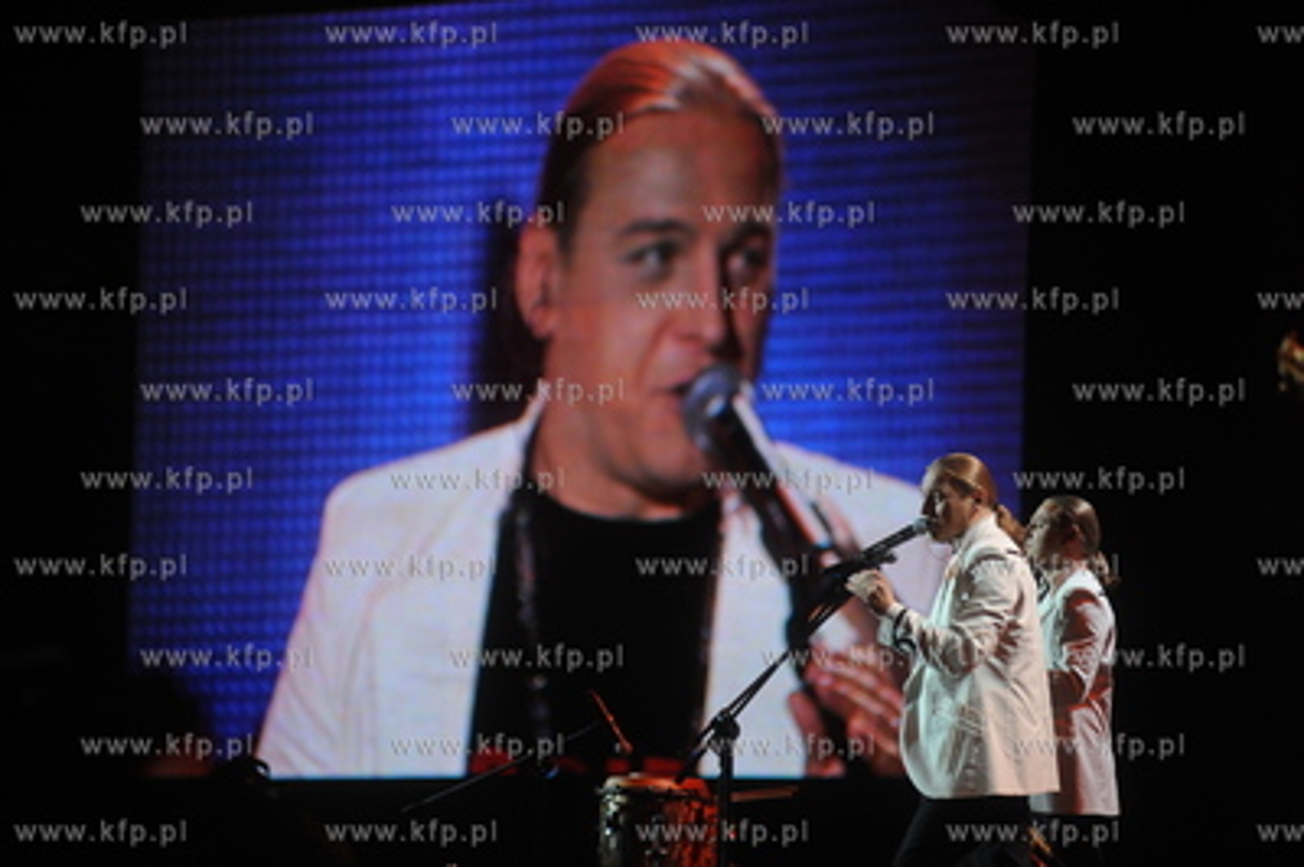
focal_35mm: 200
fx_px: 7238
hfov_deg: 10.3
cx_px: 652
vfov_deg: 6.9
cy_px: 434
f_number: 2.8
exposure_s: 1/200
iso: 800
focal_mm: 200
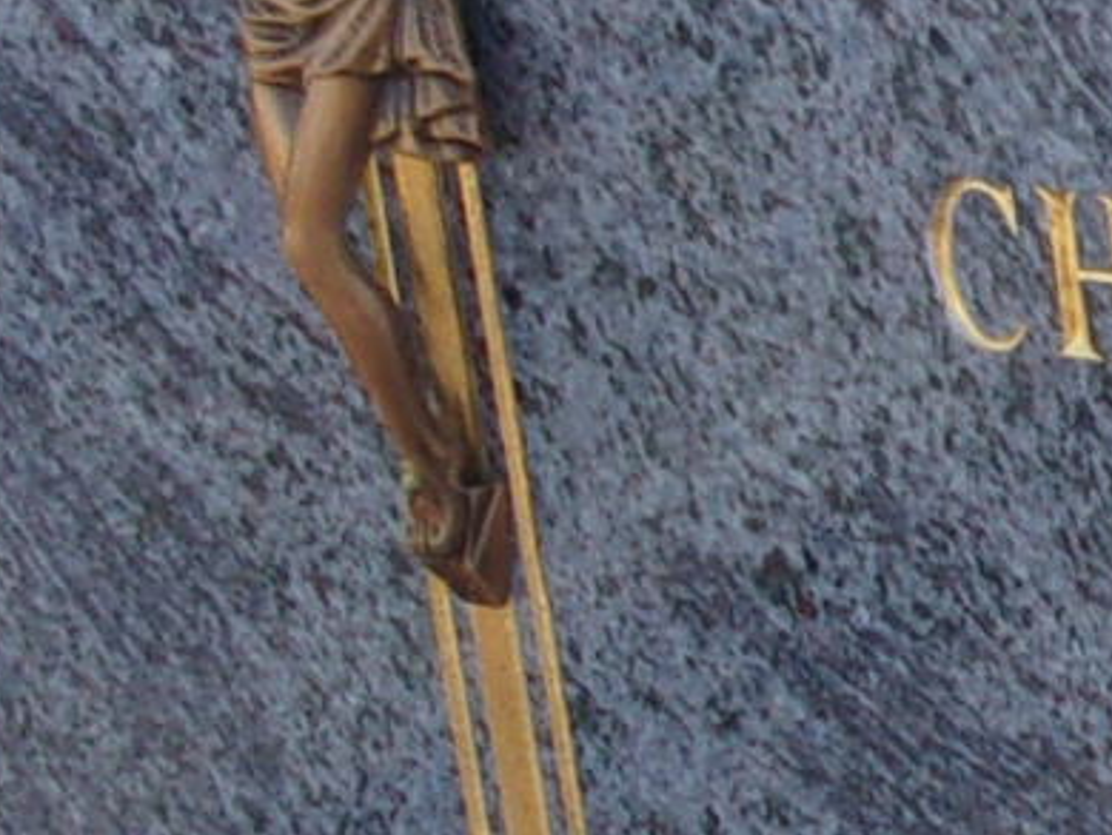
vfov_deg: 8.0
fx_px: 5979
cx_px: 2238
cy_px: 530
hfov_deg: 9.9
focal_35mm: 186
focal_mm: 5.1
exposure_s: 1/170
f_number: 3.9
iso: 80
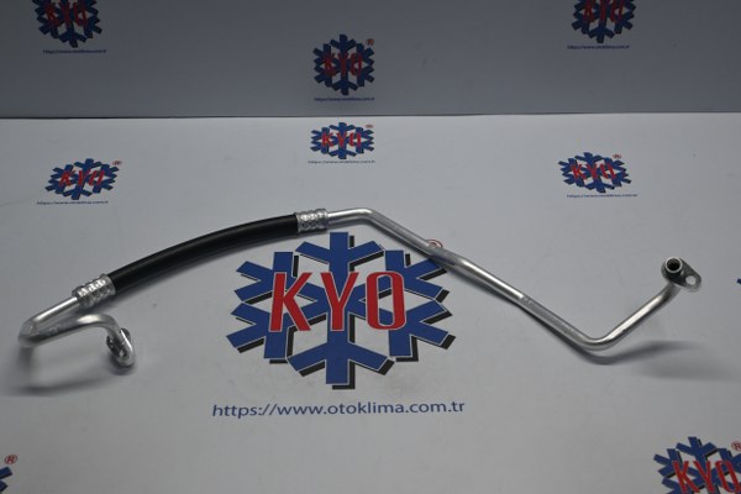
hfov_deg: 43.6
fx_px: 926
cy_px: 247
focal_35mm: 45
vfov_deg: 29.9
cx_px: 370
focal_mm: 30
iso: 400
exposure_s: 1/125
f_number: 4.8
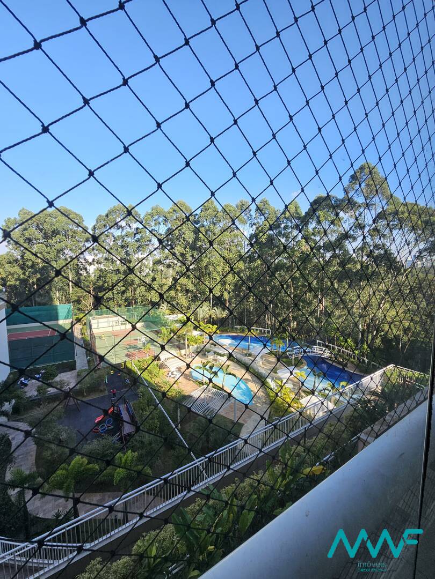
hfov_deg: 89.9
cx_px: 218
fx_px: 218
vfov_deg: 106.2
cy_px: 290
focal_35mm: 13
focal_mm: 2.2
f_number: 2.2
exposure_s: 1/591
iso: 50
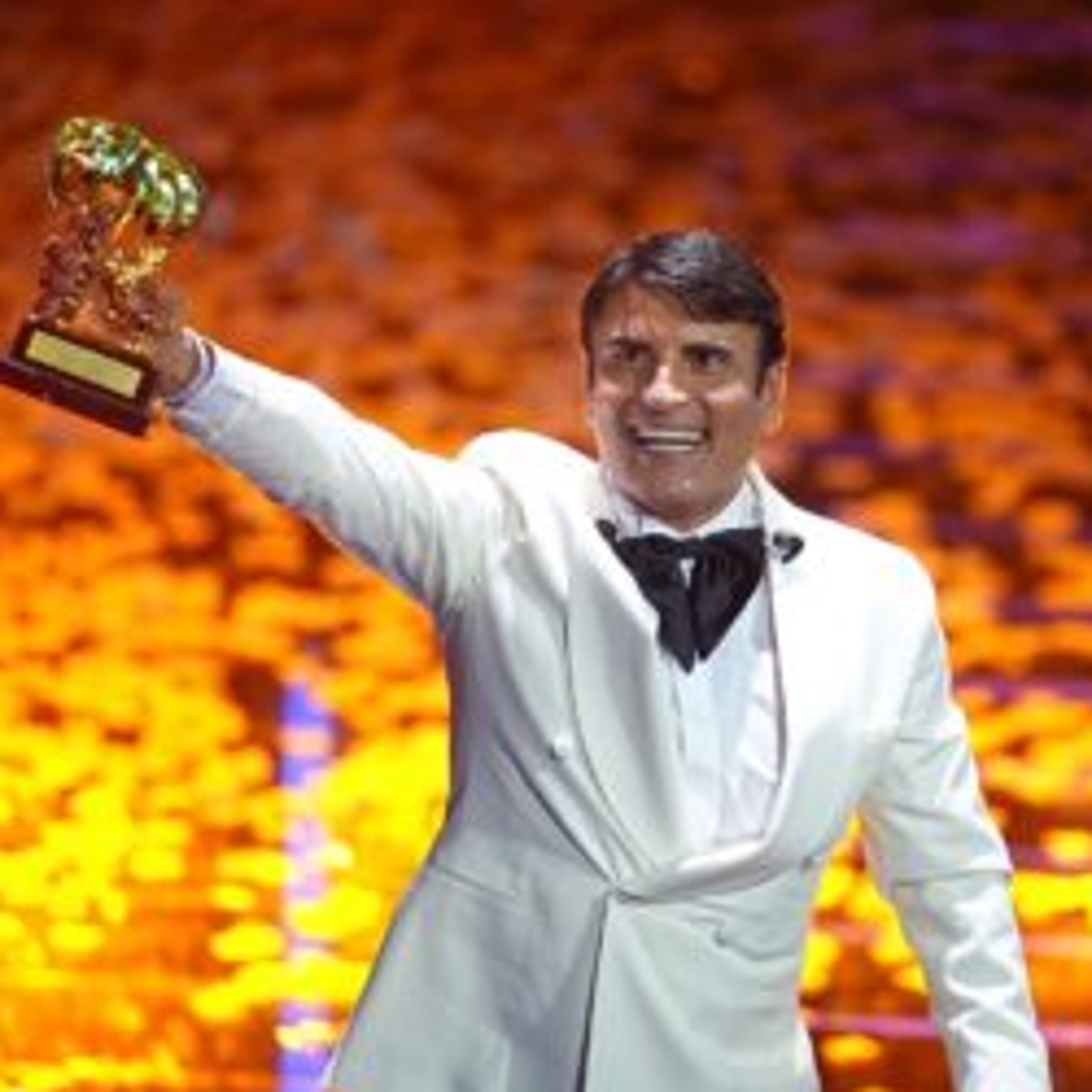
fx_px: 18916
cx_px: 738
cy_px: 553
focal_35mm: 530
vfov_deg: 3.3
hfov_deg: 3.3
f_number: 2.8
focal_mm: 400
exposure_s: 1/400
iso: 3200
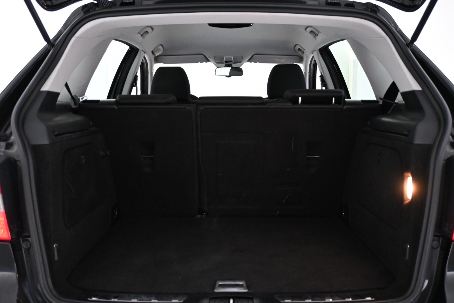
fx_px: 463
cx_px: 227
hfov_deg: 52.2
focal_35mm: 37
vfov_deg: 36.2
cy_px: 152
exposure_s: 1/40
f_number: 4.2
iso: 2000
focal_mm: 24.5
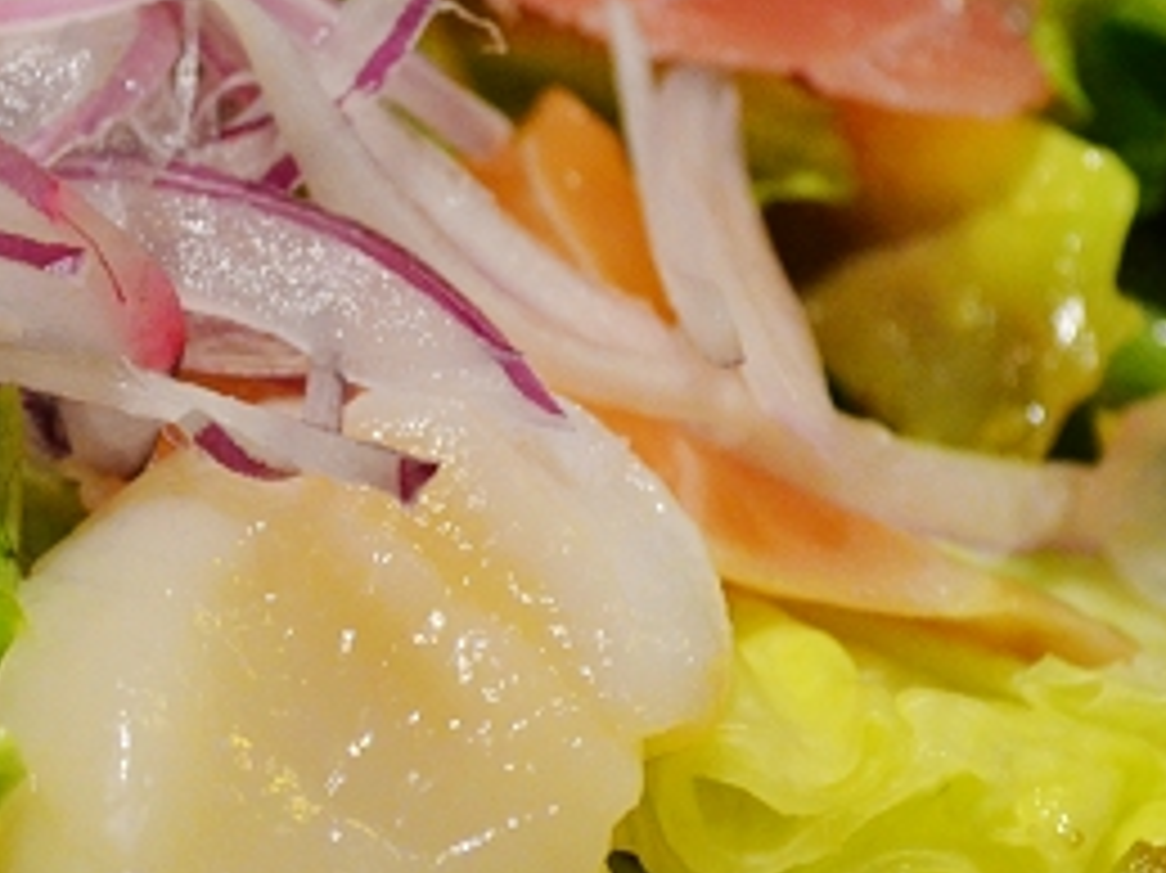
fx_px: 5690
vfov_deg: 8.8
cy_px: 418
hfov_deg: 11.6
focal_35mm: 169
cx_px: 176
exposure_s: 1/40
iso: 1600
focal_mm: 38
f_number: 5
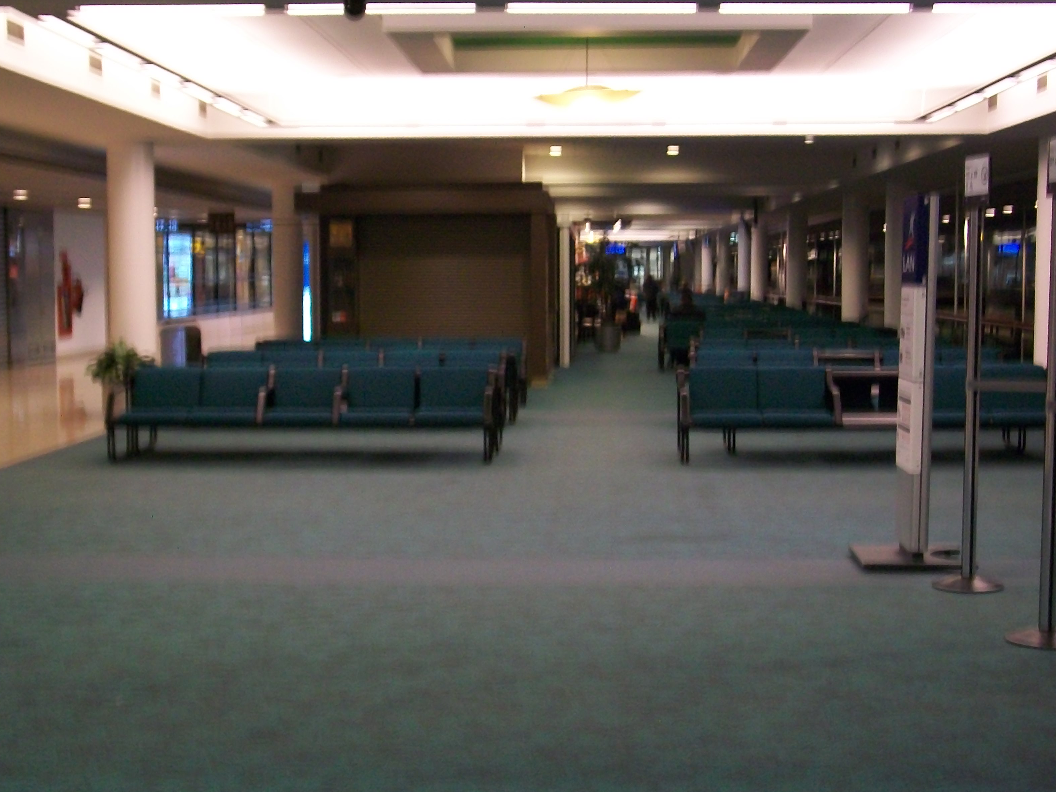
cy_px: 349
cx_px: 517
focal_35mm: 58
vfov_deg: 25.2
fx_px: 1769
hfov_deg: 33.2
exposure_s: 1/8
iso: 160
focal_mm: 8.8
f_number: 3.6
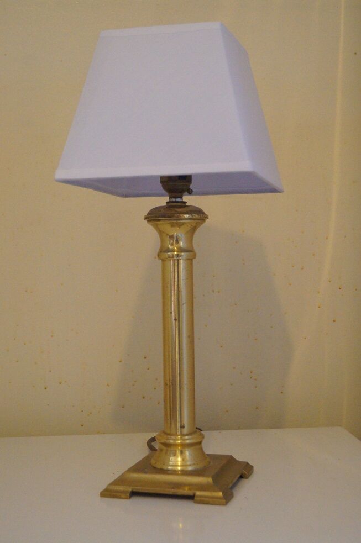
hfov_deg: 25.9
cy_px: 272
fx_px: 784
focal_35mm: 52
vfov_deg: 38.2
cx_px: 180
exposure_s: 1/30
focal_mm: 35
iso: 3200
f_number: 5
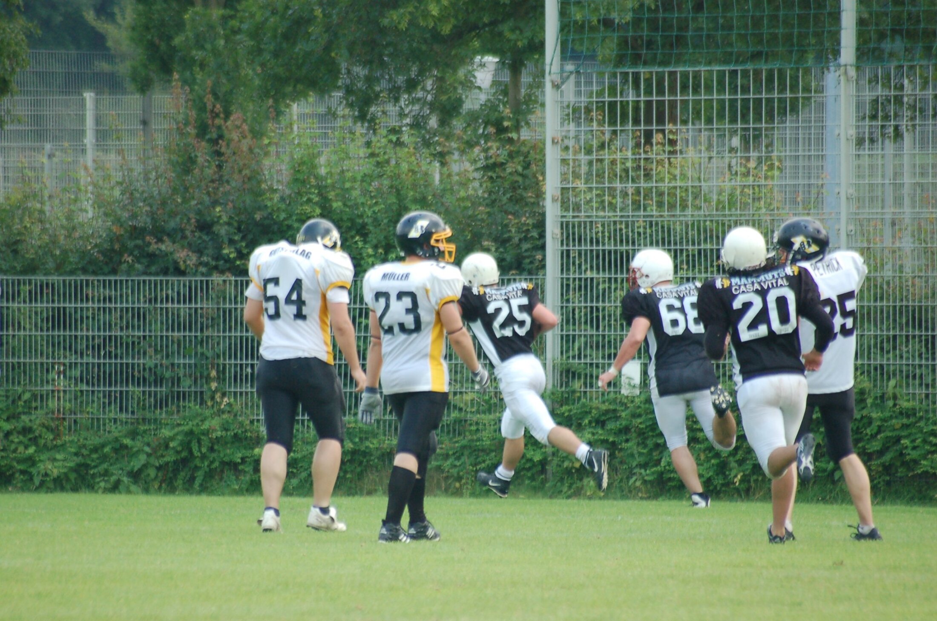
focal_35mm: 450
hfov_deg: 4.6
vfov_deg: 3.0
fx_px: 11690
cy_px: 310
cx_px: 468
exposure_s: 1/500
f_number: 5.6
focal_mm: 300
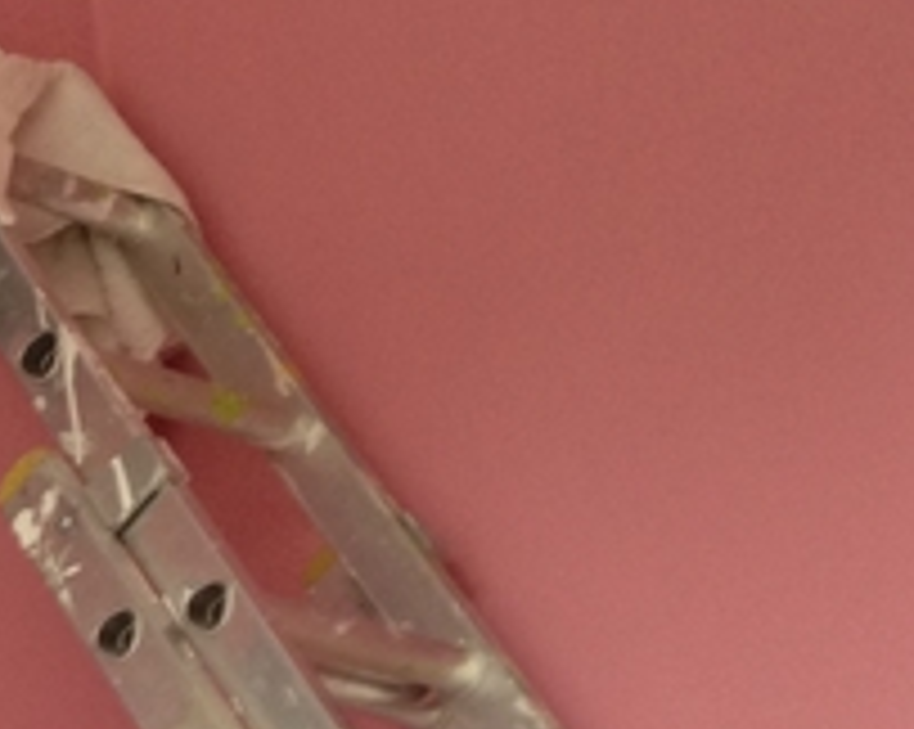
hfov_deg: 14.2
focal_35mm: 127
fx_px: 3432
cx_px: -473
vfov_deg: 12.0
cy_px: 788
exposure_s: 1/20
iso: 100
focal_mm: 4.13
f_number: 2.4
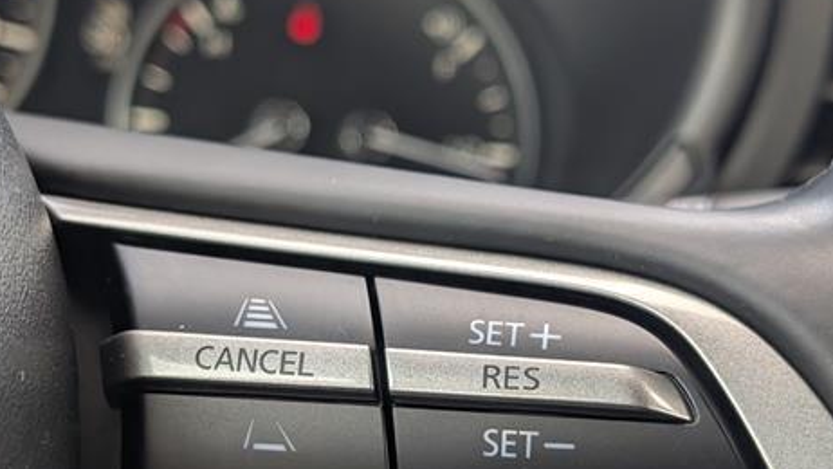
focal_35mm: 74
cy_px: 321
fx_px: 1635
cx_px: 413
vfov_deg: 16.3
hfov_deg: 28.6
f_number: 1.68
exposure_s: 1/500
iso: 214
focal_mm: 6.9
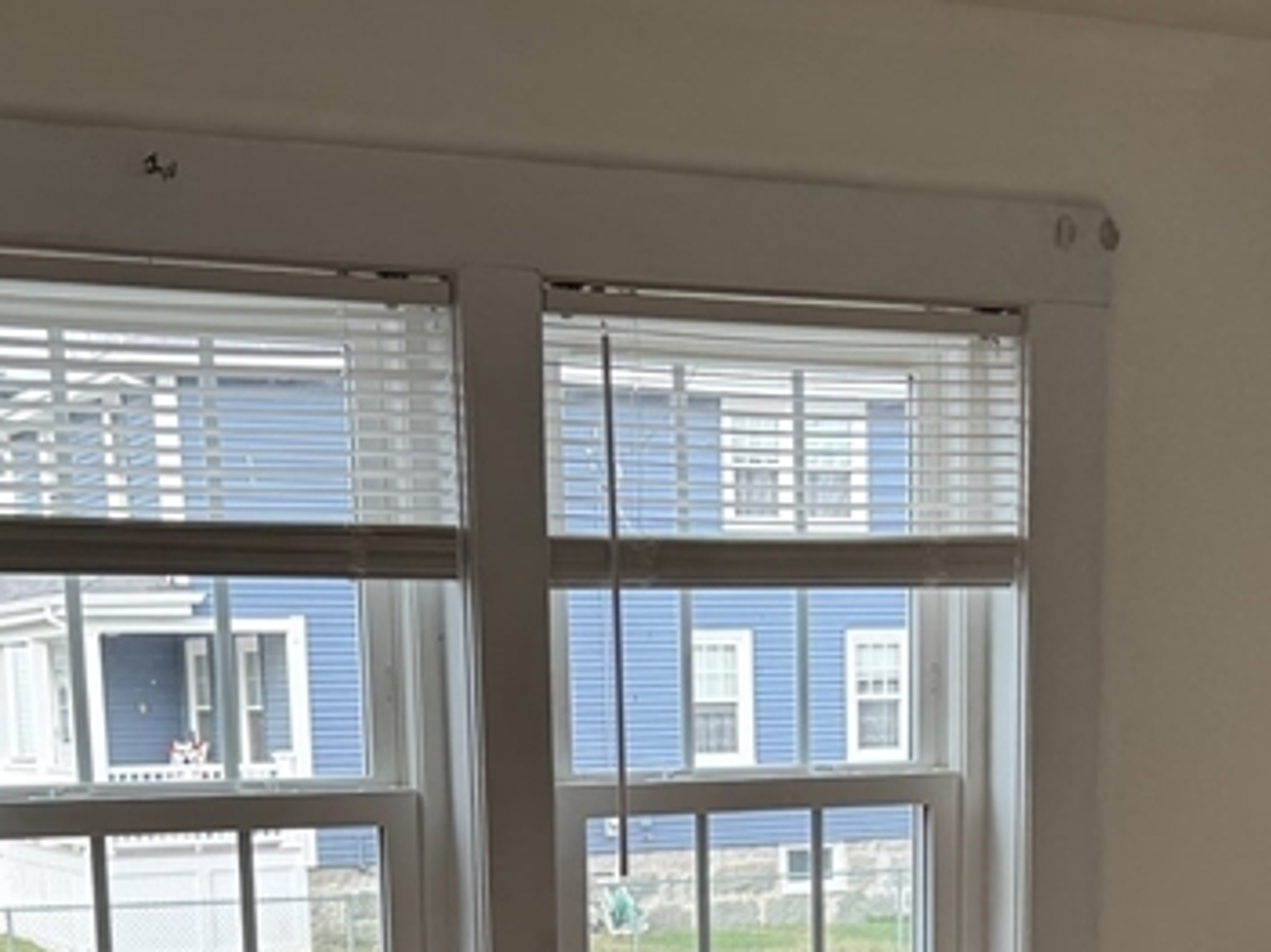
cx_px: 750
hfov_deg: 27.7
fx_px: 2569
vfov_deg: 20.0
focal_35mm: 70
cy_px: 1068
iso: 64
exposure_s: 1/153
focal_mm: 6.76
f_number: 1.78
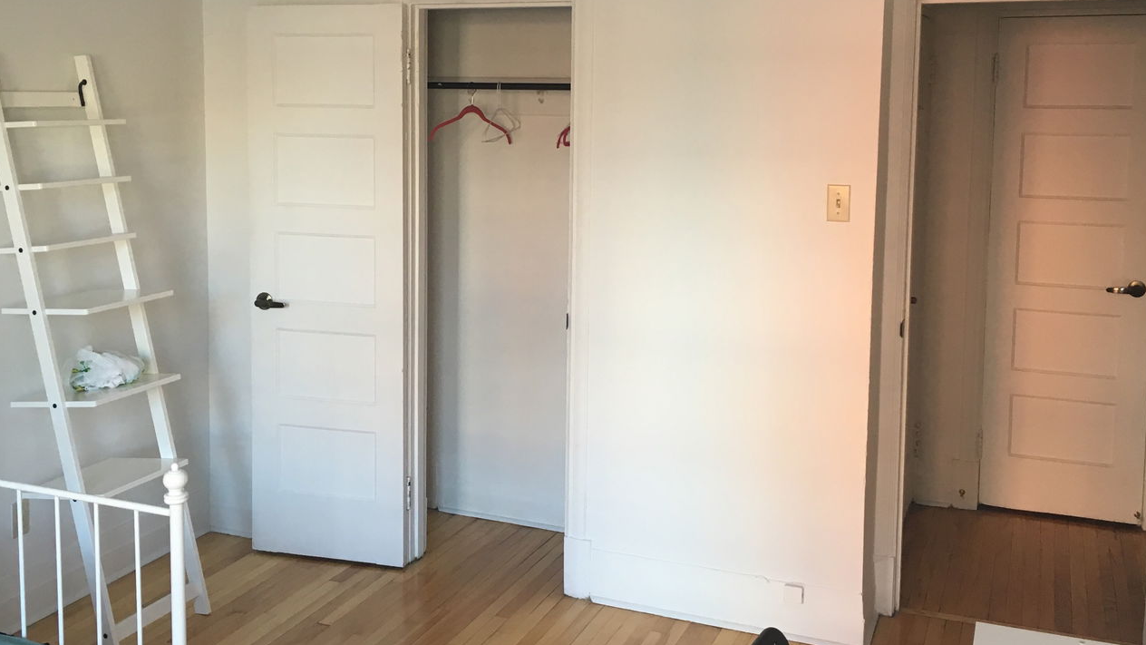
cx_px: 532
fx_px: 1215
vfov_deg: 29.5
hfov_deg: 50.4
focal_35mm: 40
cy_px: 220
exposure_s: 1/30
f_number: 2.2
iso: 64
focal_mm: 4.15
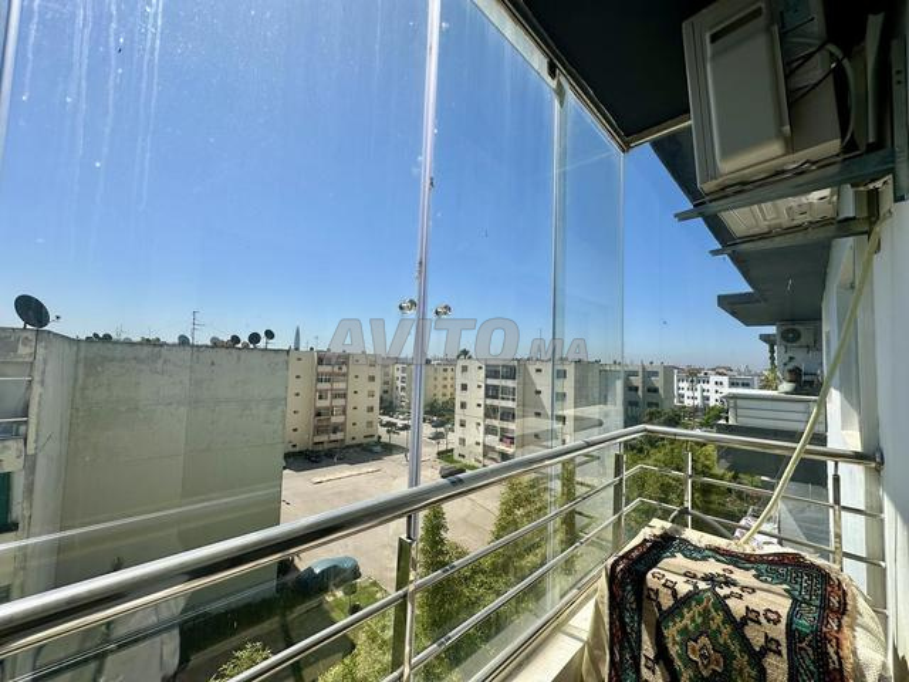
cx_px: 454
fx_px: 368
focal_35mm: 14
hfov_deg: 102.1
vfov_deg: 85.7
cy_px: 341
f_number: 2.2
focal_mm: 2.22
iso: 50
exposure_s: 1/2817
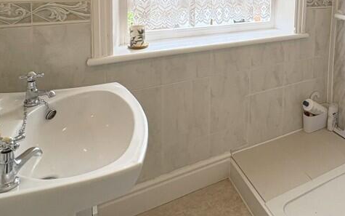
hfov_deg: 53.4
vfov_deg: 35.4
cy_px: -4
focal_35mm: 32
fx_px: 301
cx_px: 300
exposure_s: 1/100
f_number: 2.2
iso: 100
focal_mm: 2.22
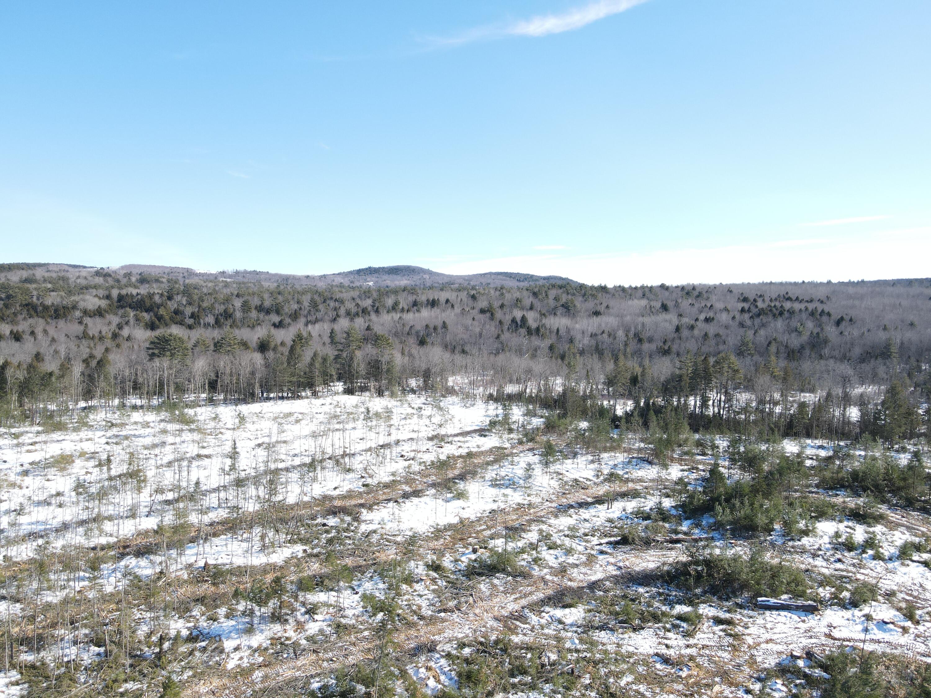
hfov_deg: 71.6
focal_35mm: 24
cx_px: 466
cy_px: 349
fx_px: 645
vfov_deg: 56.8
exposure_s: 1/320
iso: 100
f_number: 2.8
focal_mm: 4.5
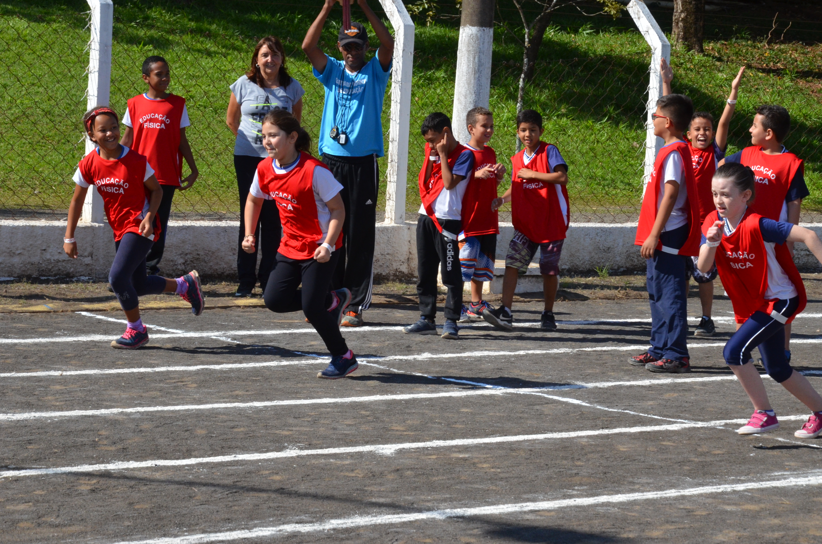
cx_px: 411
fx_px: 2393
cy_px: 272
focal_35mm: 105
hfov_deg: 19.5
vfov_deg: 13.0
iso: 800
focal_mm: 70
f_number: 13
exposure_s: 1/640
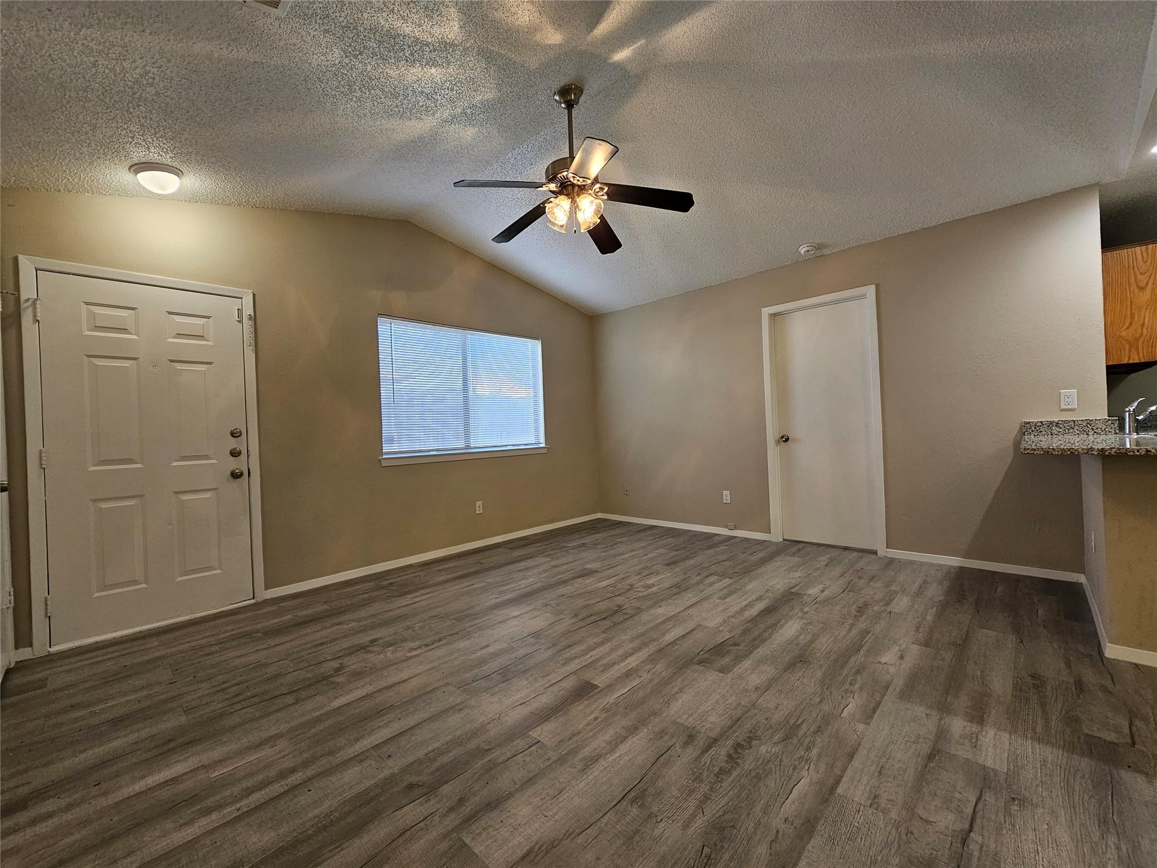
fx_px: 435
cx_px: 578
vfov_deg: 89.9
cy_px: 434
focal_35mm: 13
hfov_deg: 106.2
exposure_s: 1/60
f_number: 2.2
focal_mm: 2.2
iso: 100
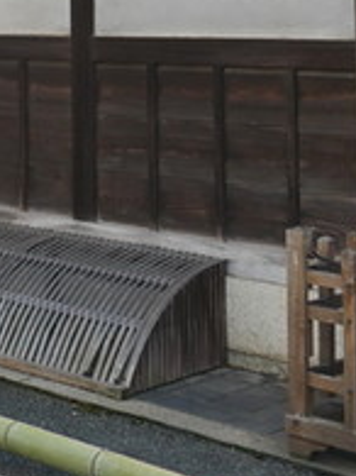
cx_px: -361
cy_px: -76
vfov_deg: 20.1
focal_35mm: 92
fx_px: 1263
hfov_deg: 13.6
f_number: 4.5
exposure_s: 1/400
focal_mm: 14
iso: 200
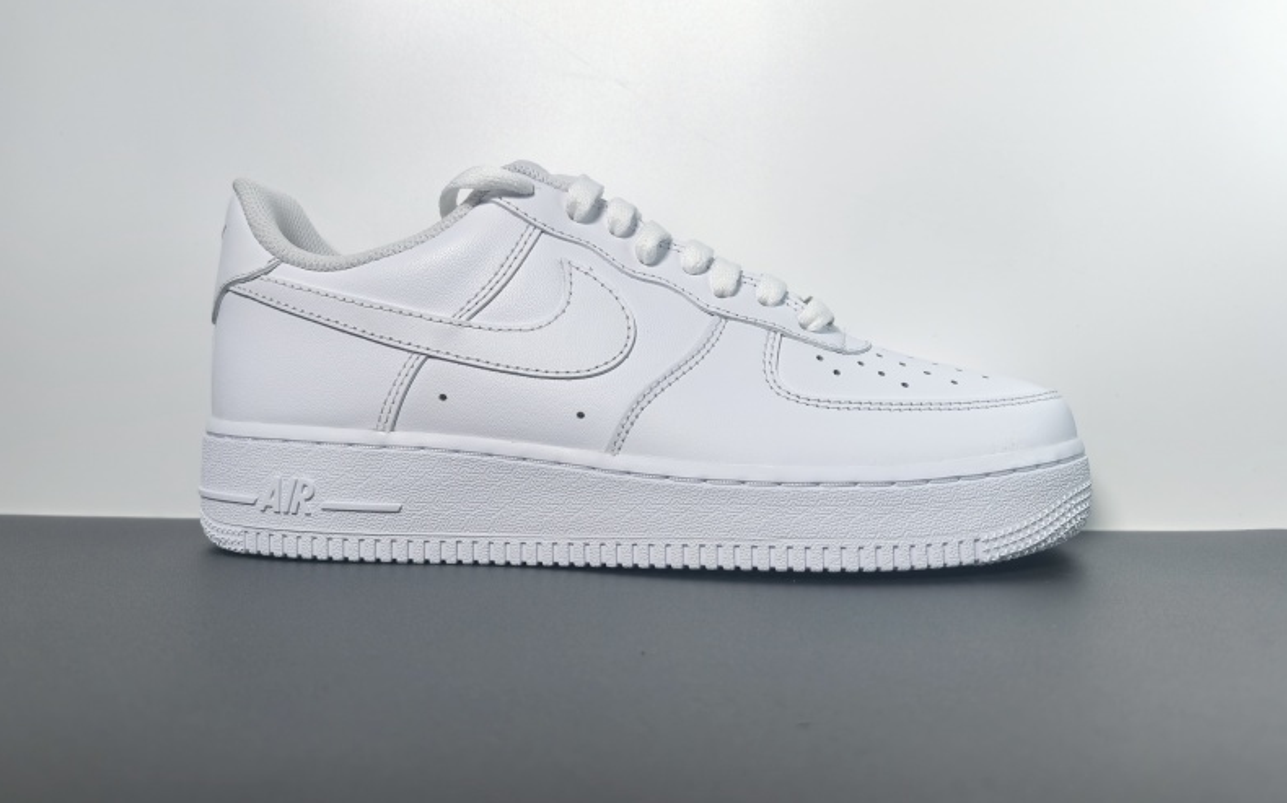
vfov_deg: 43.1
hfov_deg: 64.7
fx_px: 1017
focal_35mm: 29
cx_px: 642
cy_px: 381
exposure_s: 1/194
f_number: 2
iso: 50
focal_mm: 6.98
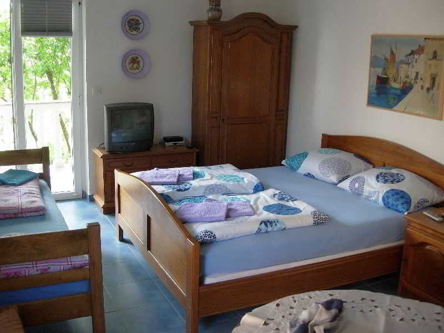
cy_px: 166
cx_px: 222
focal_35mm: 38
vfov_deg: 37.7
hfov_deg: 49.0
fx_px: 487
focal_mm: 7.8
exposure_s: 1/20.1
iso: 79
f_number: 2.8
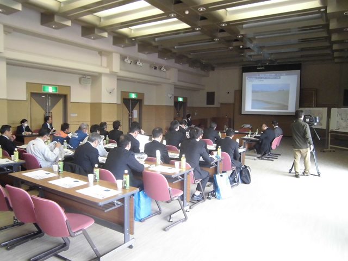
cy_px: 130
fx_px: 261
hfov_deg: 67.3
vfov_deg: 53.1
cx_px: 174
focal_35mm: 26
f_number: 2.8
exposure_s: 1/60
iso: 400
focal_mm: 4.7
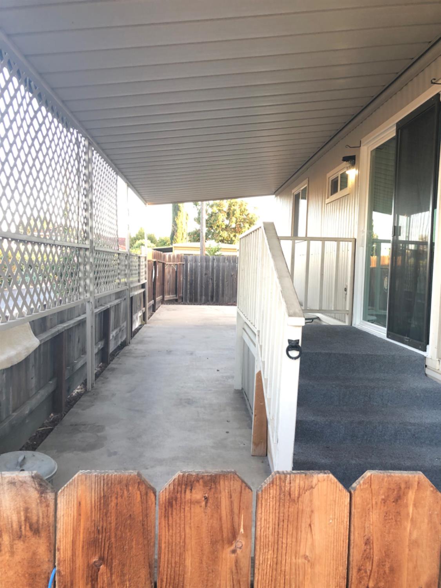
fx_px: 476
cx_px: 220
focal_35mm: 28
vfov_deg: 63.4
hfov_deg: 49.7
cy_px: 294
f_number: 1.8
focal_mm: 4
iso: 32
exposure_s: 1/30
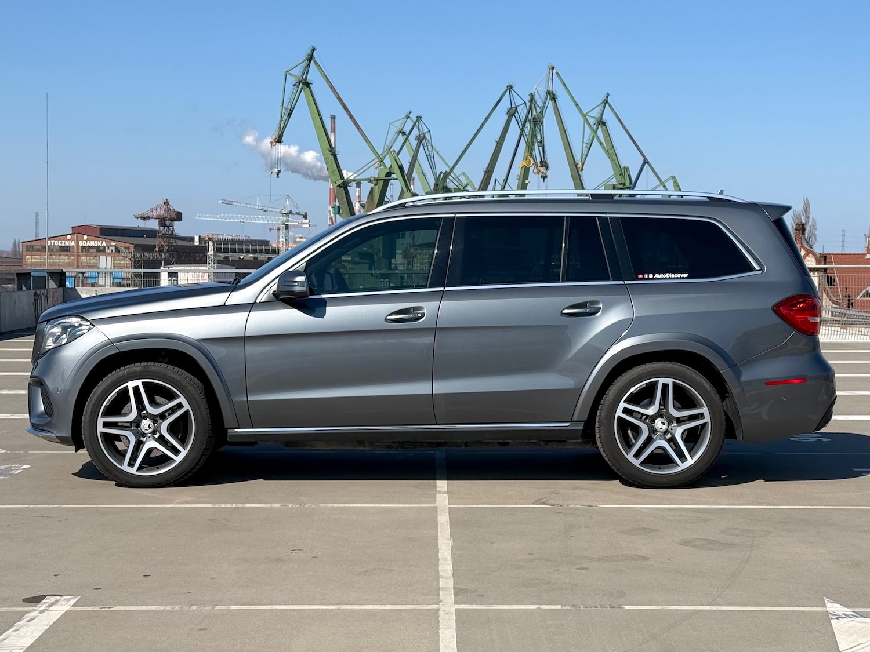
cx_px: 435
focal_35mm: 48
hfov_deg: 39.7
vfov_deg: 30.3
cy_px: 326
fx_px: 1206
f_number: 1.78
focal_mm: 6.76
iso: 80
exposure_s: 1/5587
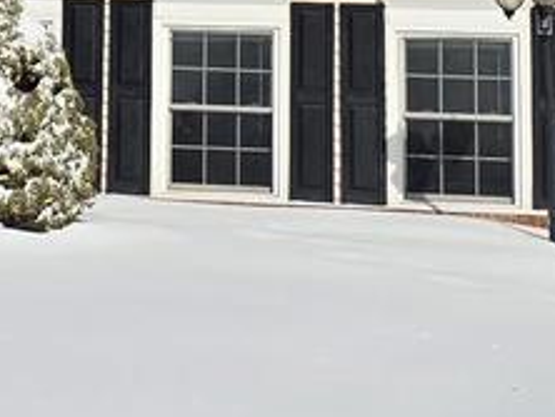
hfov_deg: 12.9
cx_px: -108
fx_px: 2392
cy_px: -285
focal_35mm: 149
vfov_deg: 9.6
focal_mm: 6.3
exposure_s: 1/7944
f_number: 1.7
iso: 40
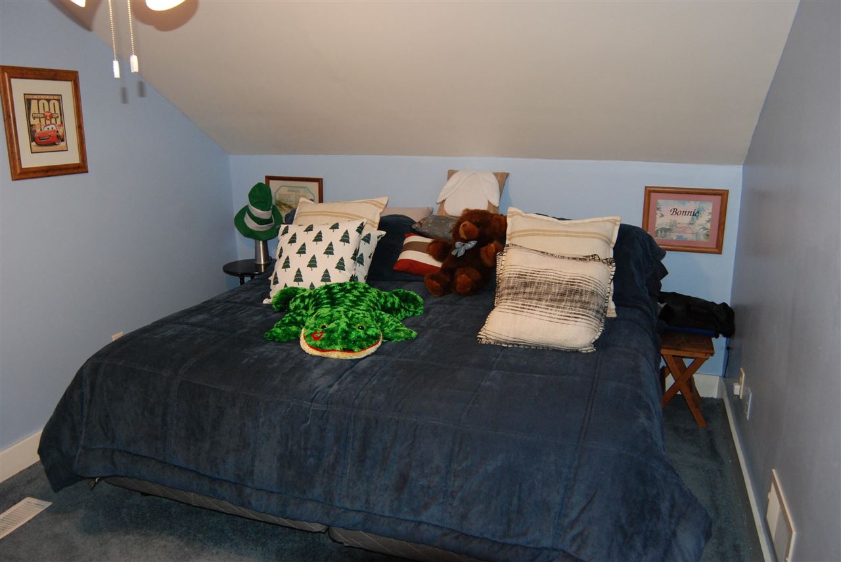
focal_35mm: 27
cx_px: 420
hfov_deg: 67.3
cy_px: 281
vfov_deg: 48.0
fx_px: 631
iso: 800
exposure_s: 1/60
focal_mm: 18
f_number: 5.6
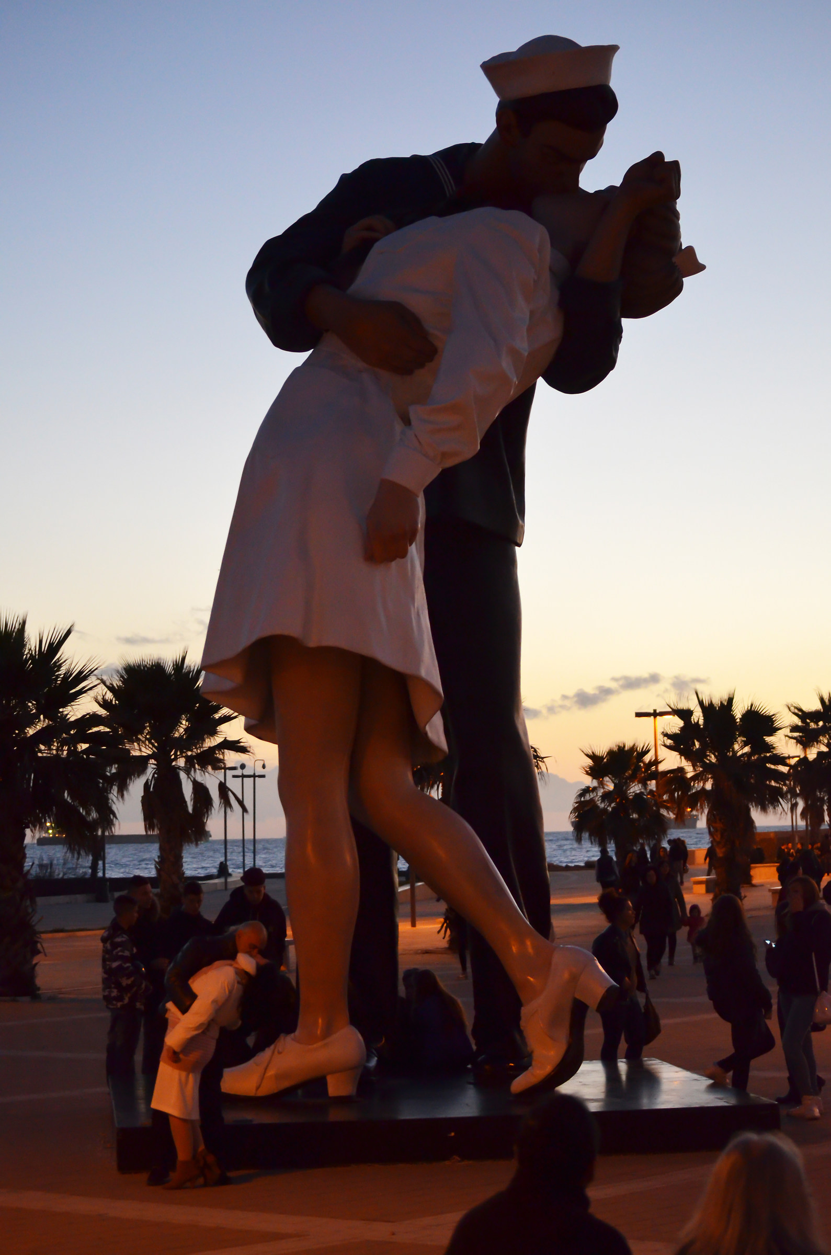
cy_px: 628
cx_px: 416
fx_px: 2870
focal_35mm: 82
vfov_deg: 24.7
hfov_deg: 16.5
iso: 2000
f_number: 4
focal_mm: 55
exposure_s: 1/100
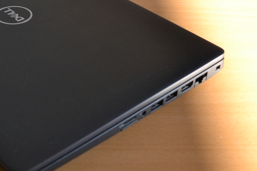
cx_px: 65
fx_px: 471
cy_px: 30
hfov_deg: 30.0
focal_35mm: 66
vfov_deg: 20.4
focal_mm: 20
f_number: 5.6
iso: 320
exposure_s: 1/125
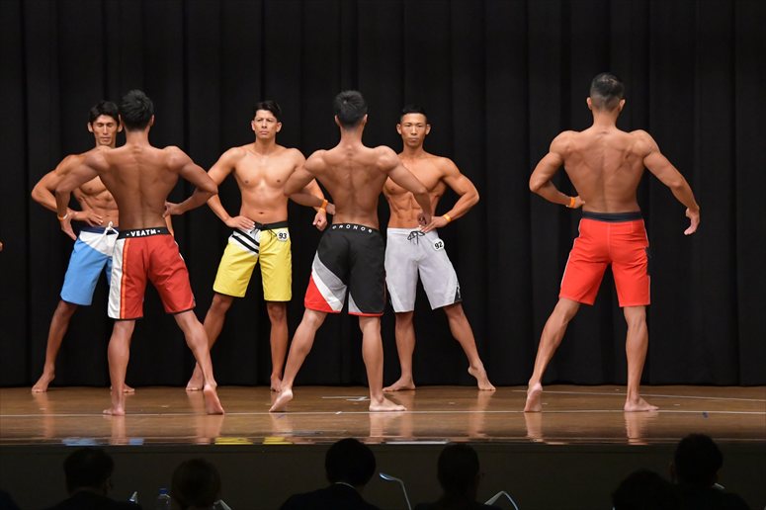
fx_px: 3573
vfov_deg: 8.2
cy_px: 255
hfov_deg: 12.2
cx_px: 383
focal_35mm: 168
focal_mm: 112
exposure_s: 1/400
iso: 6400
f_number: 5.6
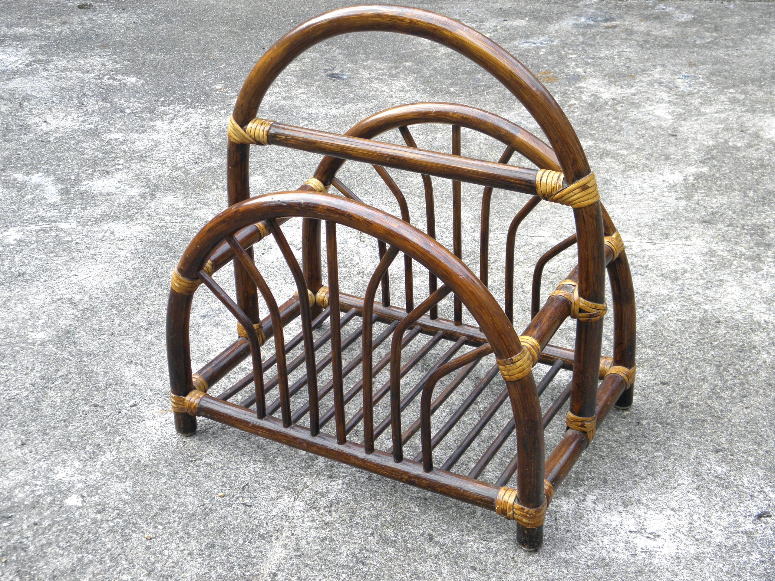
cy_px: 290
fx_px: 1052
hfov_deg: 40.4
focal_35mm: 47
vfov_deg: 30.9
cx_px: 388
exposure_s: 1/40
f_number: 3.9
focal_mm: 8.6
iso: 100
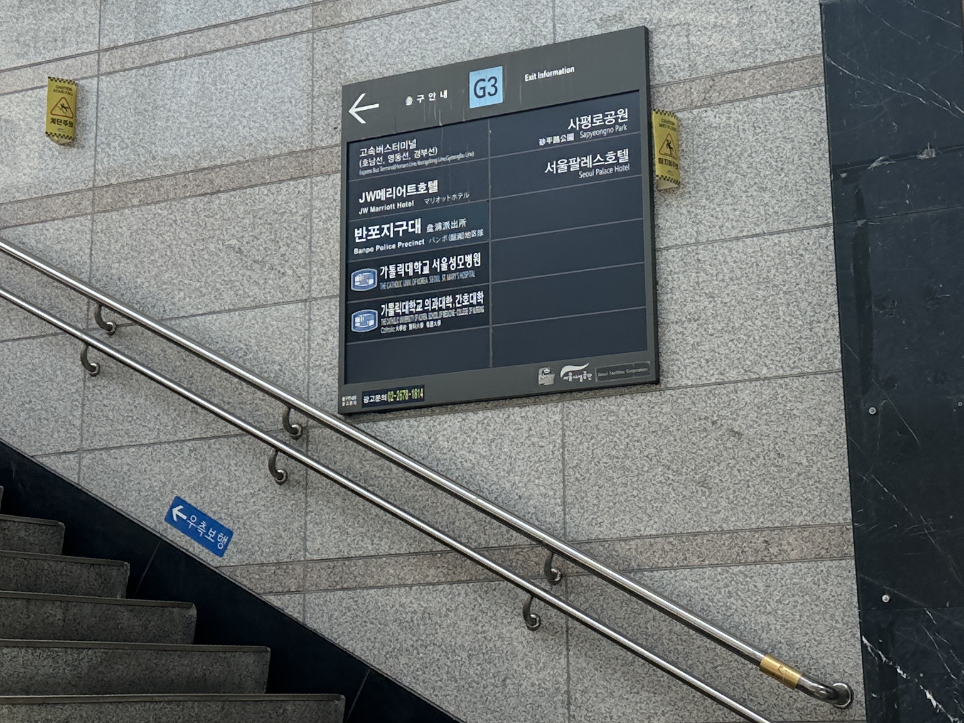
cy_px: 254
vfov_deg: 23.2
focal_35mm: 63
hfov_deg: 30.6
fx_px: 1754
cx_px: 592
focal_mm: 6.86
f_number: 1.78
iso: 80
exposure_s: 1/503
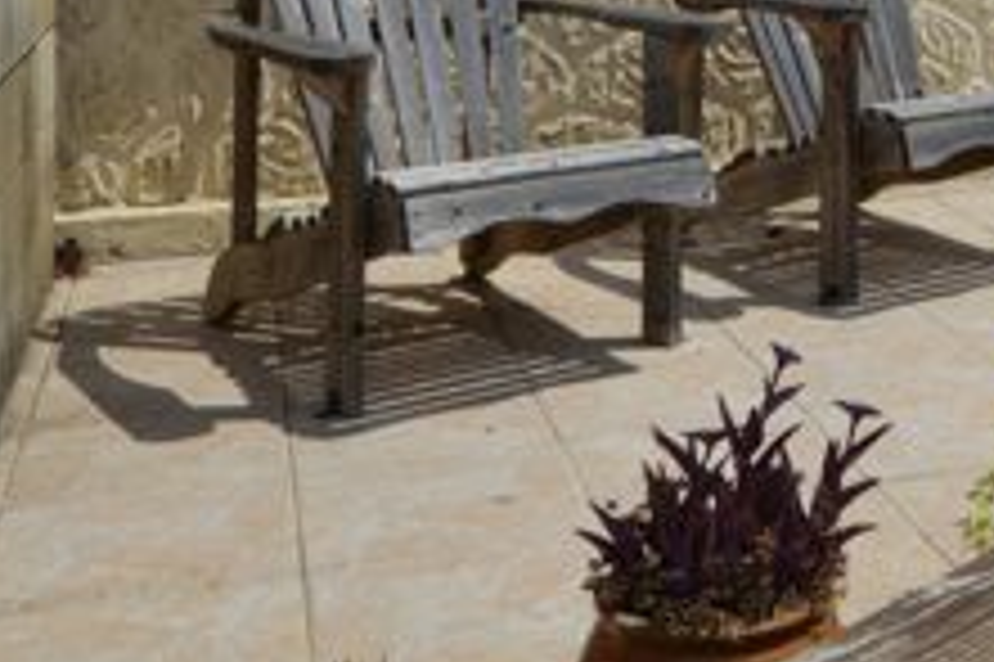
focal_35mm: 67
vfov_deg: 18.7
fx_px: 1849
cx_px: 1064
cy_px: -221
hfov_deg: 27.8
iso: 100
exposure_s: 1/320
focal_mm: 14
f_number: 9
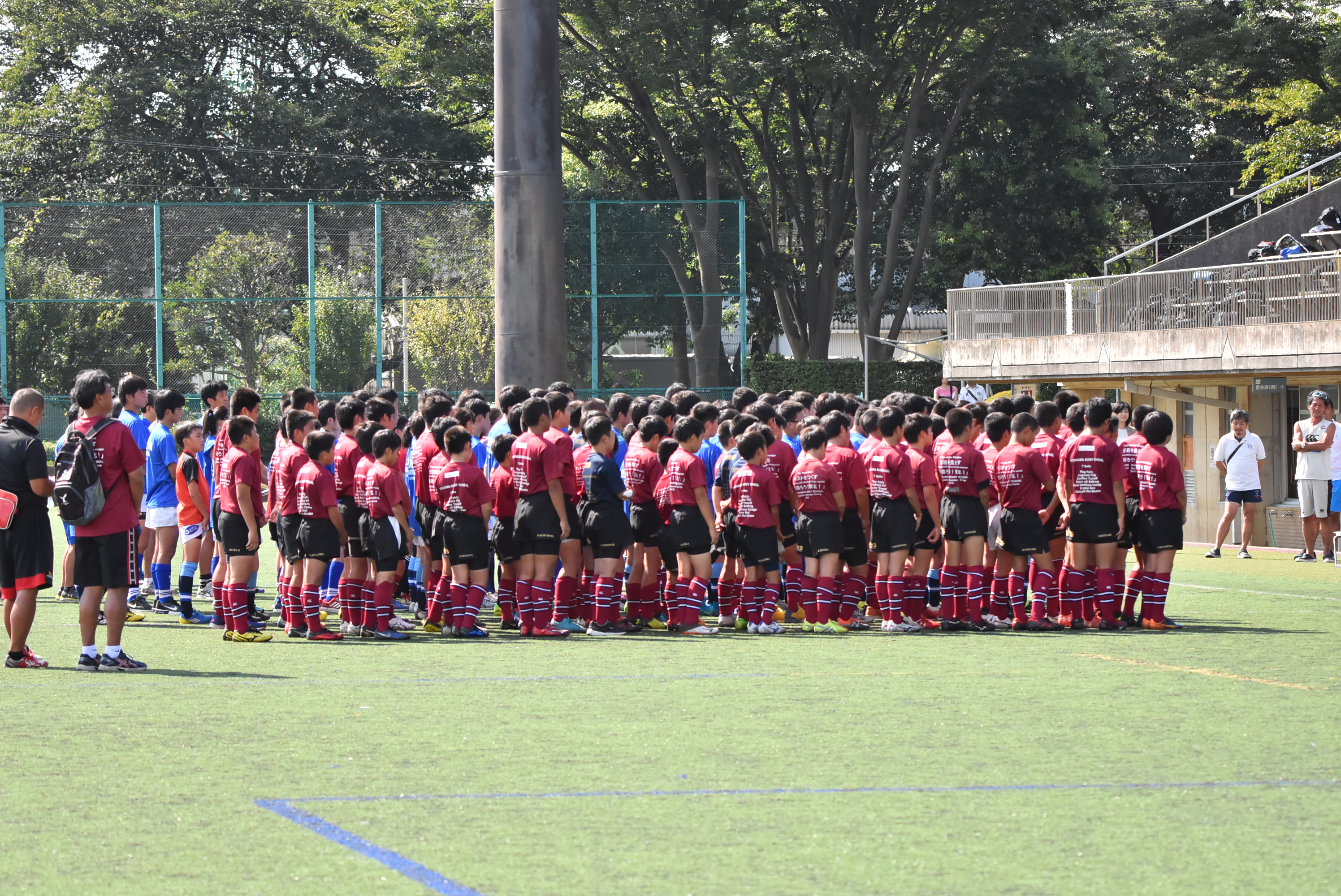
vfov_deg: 9.2
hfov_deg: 13.7
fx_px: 5592
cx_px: 670
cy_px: 448
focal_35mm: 150
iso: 1600
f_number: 5
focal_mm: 100
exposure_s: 1/3200
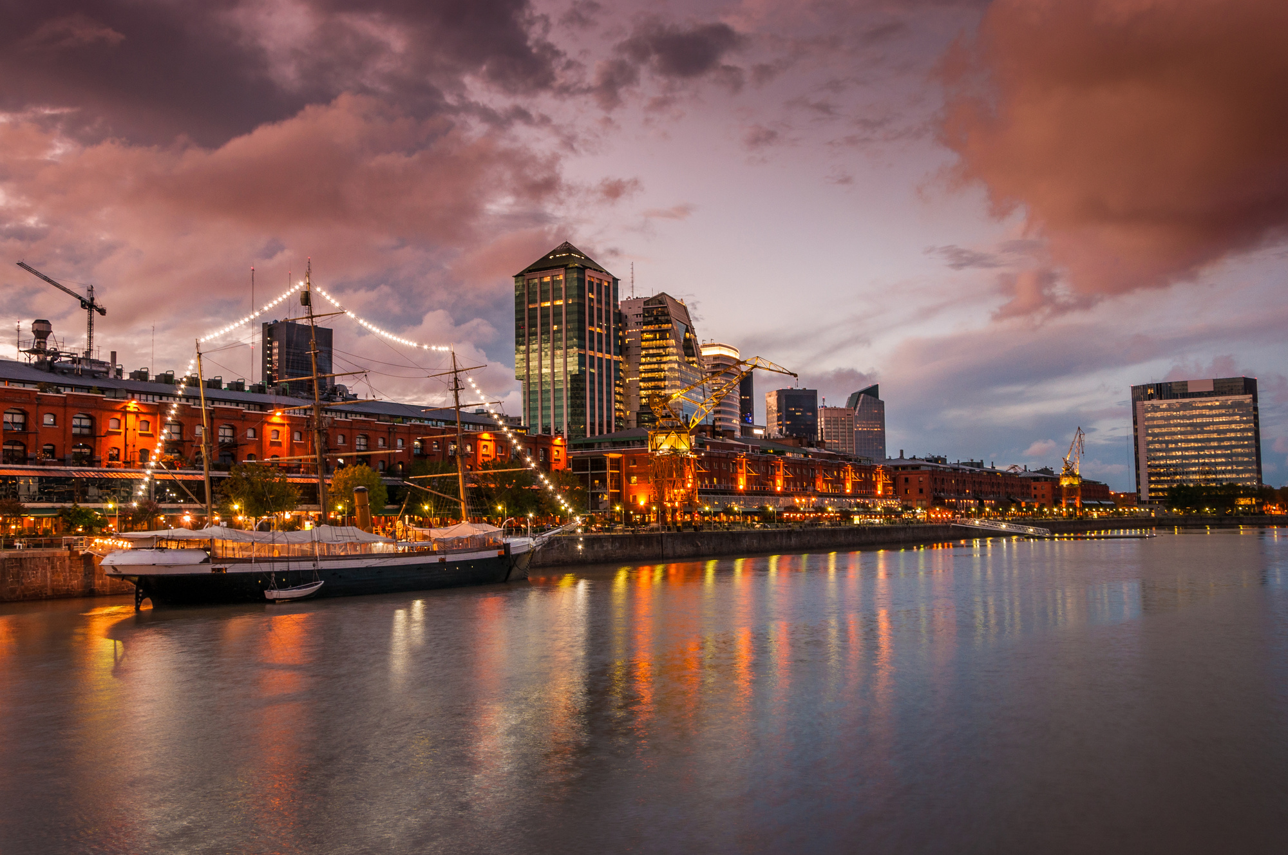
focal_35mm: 33
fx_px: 1179
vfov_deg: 39.9
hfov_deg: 57.3
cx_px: 644
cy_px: 428
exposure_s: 2
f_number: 11
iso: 200
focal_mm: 22
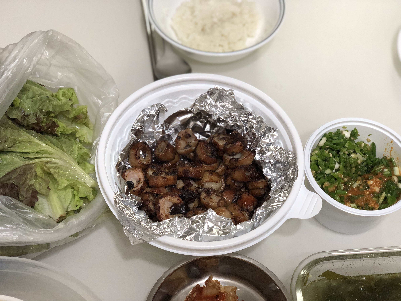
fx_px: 602
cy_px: 150
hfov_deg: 36.8
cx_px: 200
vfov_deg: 28.0
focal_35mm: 52
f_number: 2.4
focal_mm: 6
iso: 100
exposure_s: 1/60
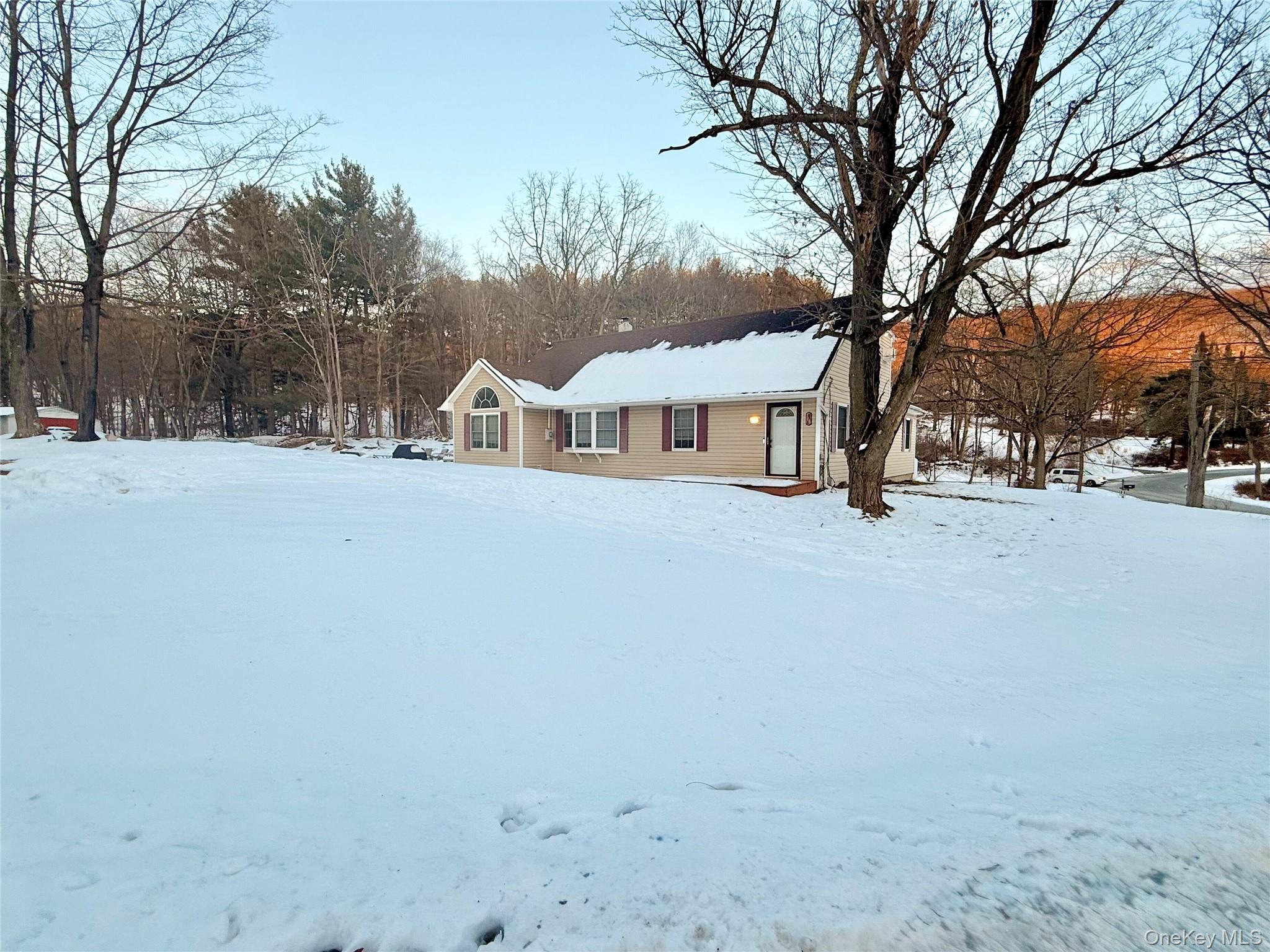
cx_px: 635
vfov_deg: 85.7
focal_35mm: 14
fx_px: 514
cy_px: 476
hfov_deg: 102.1
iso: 50
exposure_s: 1/134
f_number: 2.2
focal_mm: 2.22
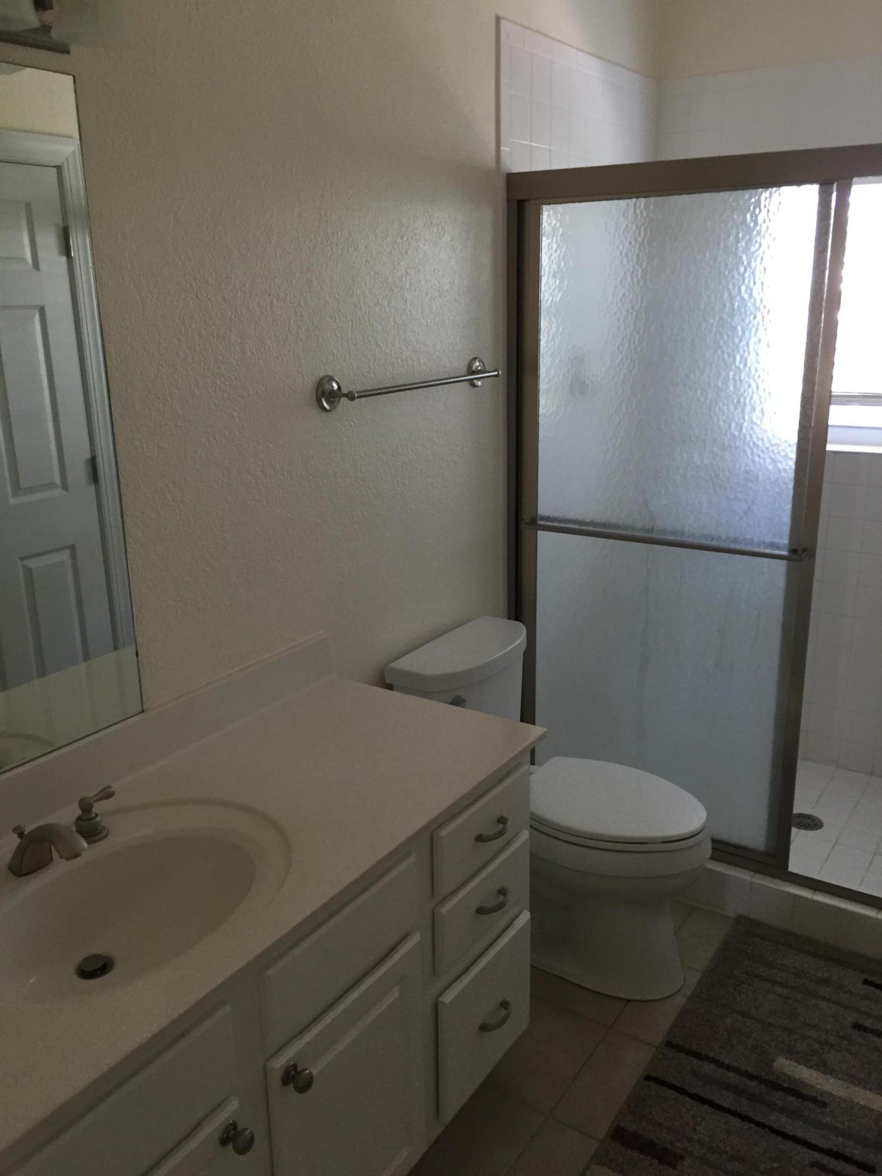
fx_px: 985
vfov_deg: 61.7
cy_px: 588
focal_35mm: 29
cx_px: 441
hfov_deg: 48.2
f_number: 2.2
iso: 125
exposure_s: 1/30
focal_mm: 4.15
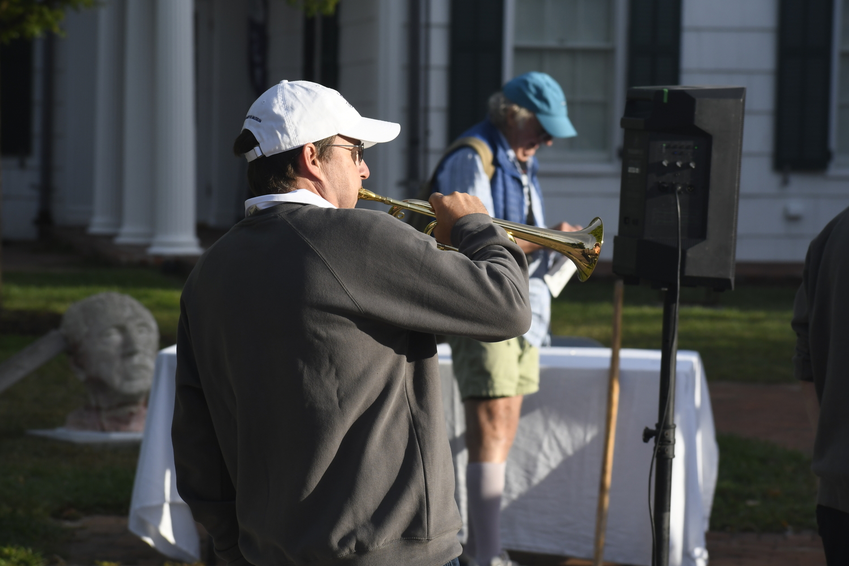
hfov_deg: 11.4
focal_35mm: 180
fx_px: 4245
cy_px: 283
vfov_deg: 7.6
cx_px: 424
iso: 400
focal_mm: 120
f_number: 8
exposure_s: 1/1000
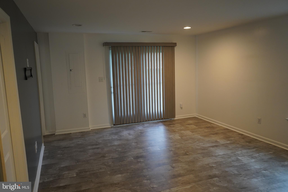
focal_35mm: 29
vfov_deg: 45.0
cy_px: 96
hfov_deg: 63.7
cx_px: 144
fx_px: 232
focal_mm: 29
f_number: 3.5
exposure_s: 1/160
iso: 2000
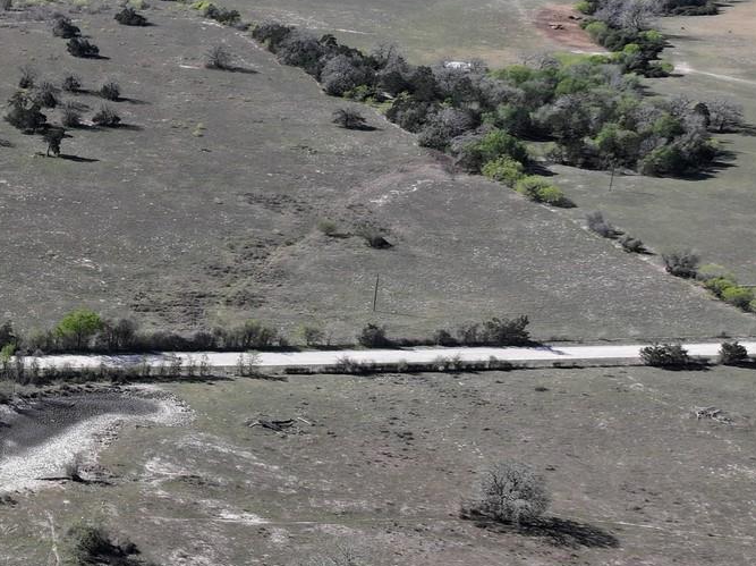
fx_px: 1571
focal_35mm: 72
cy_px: 279
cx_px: -272
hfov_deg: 23.4
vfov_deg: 20.4
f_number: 2.8
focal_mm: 12.29
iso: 150
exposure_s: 1/2500
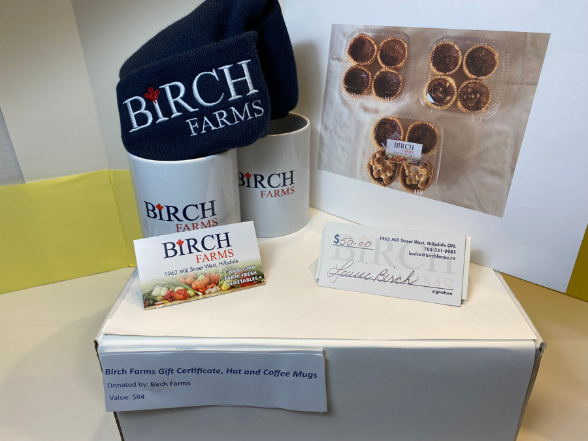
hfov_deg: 67.3
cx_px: 294
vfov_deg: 53.1
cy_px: 220
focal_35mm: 26
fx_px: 442
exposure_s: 1/120
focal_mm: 4.25
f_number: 1.8
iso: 64
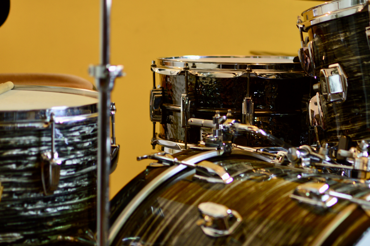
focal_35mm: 81
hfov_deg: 25.1
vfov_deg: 16.8
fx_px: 829
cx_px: 237
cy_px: 174
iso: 200
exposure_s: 1/60
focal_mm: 35
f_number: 1.8
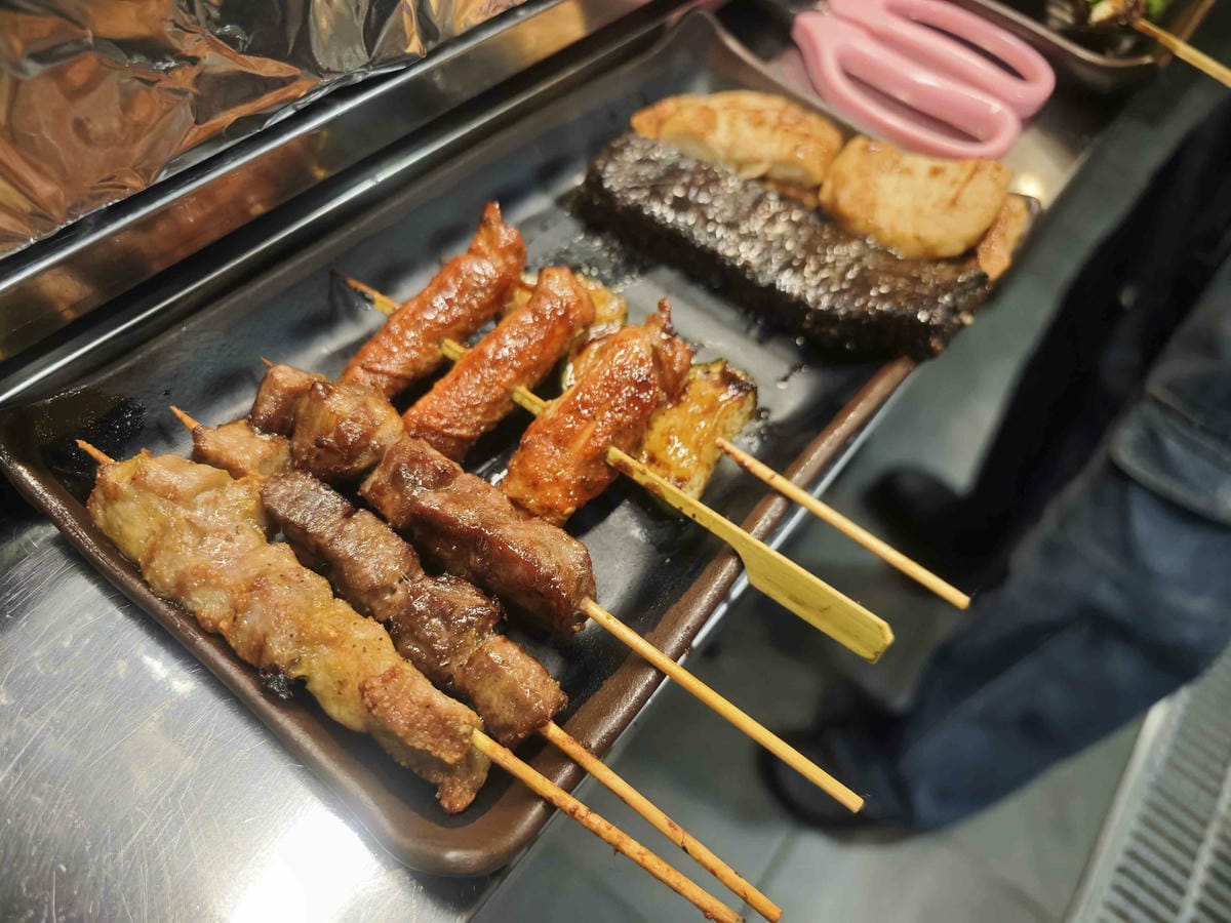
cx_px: 616
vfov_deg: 58.9
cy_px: 462
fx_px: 818
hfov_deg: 73.9
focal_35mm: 23
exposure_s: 1/600
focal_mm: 8.72
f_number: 2
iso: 800
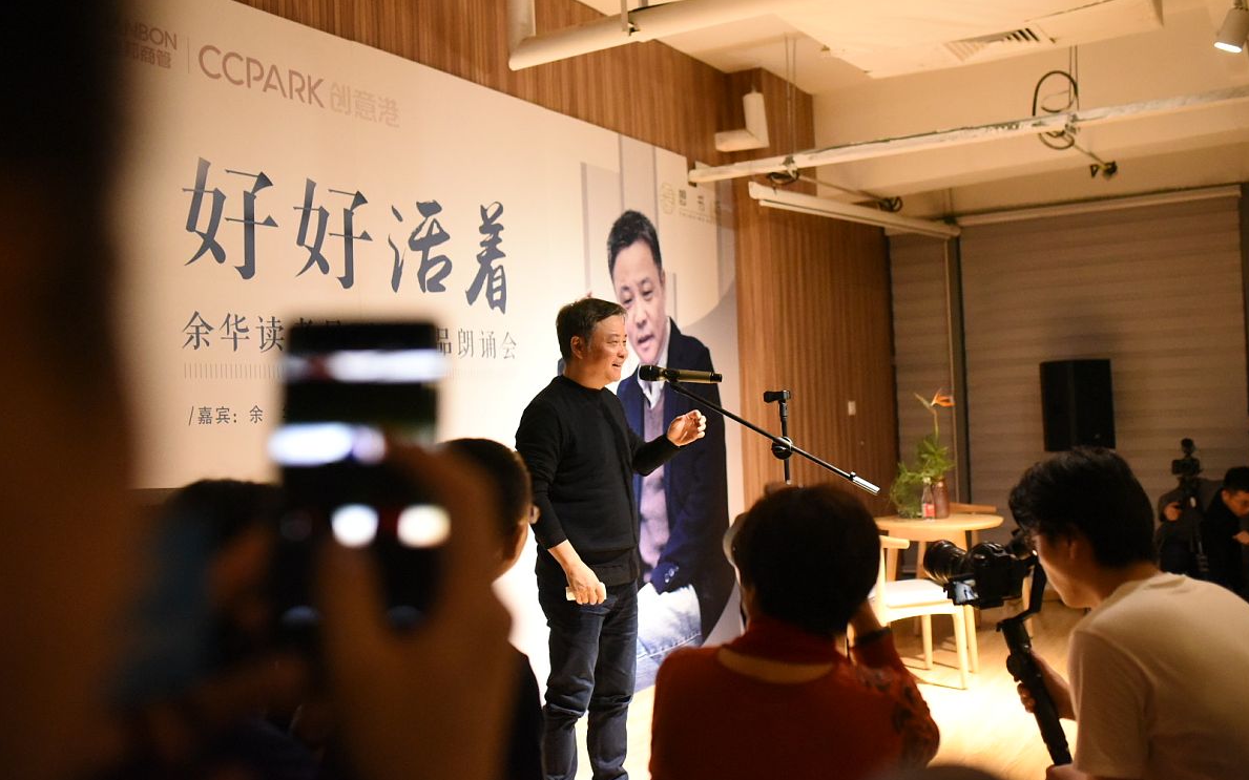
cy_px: 367
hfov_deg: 54.0
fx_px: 1225
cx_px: 629
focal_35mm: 36
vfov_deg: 35.3
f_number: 2.2
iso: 10000
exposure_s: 1/1000
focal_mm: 35
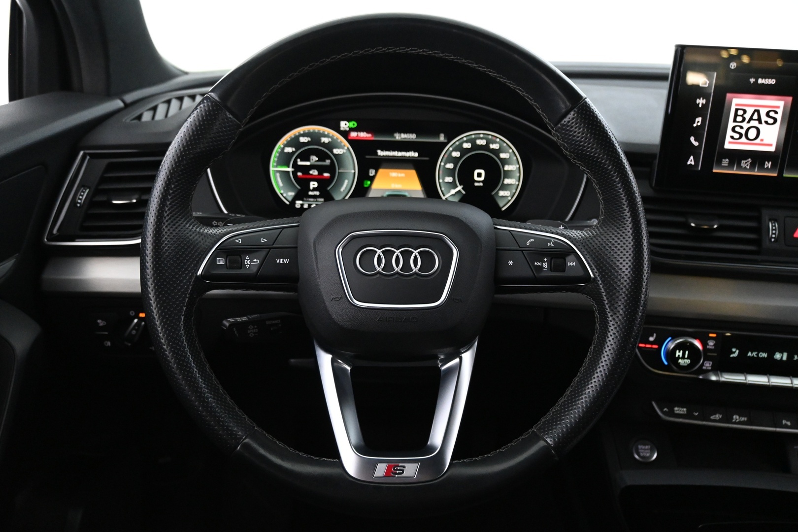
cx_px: 399
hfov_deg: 59.5
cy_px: 266
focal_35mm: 32
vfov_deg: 41.7
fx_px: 698
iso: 4000
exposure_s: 1/30
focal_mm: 21
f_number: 4
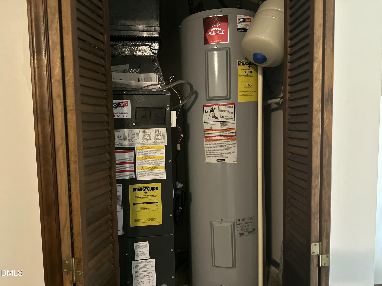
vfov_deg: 56.8
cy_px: 143
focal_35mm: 24
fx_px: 265
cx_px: 191
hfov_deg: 71.6
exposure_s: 1/30
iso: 1000
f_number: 1.78
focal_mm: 6.86
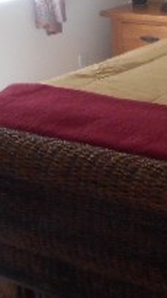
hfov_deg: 13.4
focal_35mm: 85
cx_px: 245
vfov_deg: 24.0
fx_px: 671
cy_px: 6
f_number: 3.7
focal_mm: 4.5
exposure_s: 1/30
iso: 360
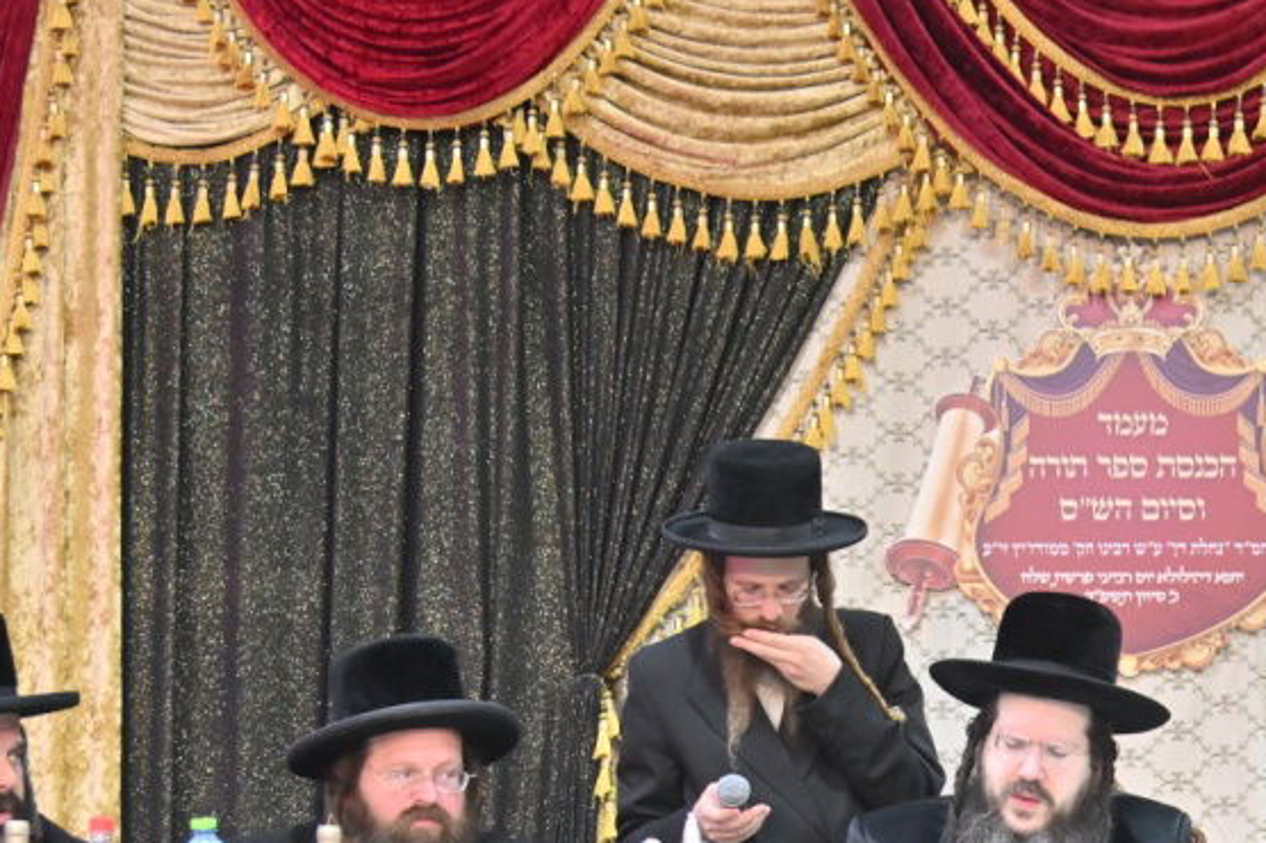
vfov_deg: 12.9
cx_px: 993
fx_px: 3690
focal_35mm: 105
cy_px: 713
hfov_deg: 19.3
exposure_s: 1/160
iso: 800
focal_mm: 38
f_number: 4
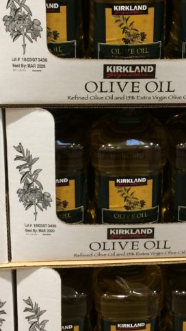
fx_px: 587
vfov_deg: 30.8
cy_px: 76
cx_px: 137
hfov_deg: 17.9
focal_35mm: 67
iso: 160
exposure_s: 1/30
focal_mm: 4.15
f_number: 2.2
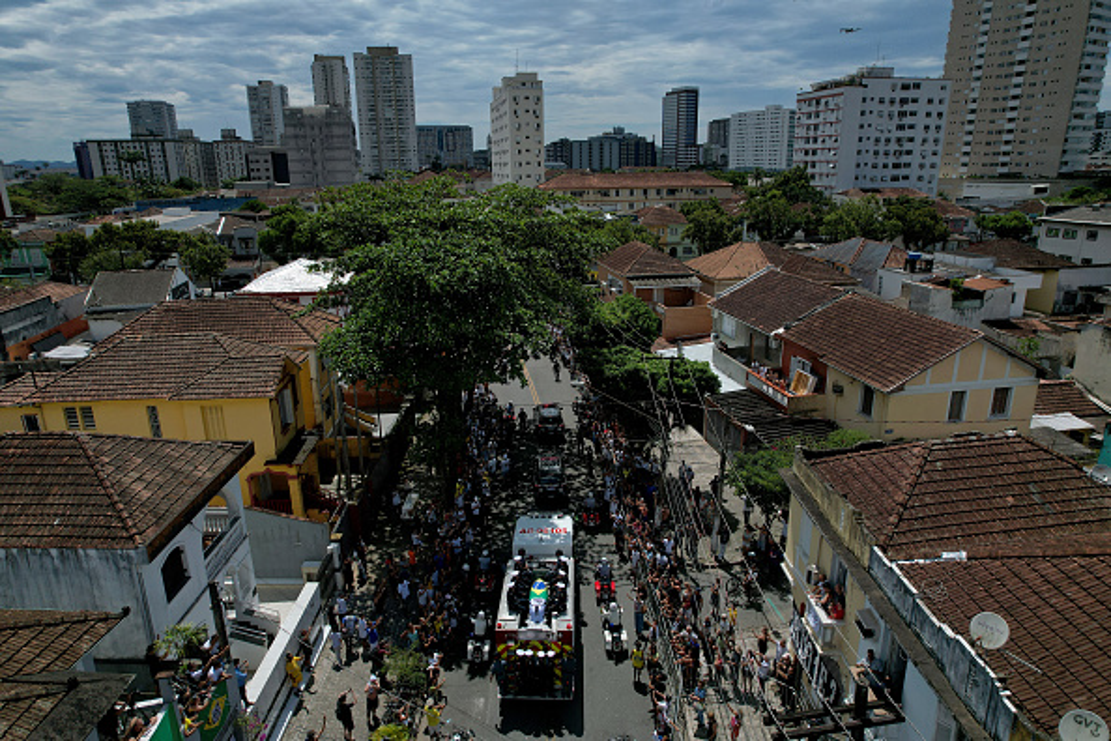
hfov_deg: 78.6
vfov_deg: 57.2
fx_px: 679
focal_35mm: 22
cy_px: 370
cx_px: 556
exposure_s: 1/6000
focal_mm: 8.38
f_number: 2.8
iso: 100
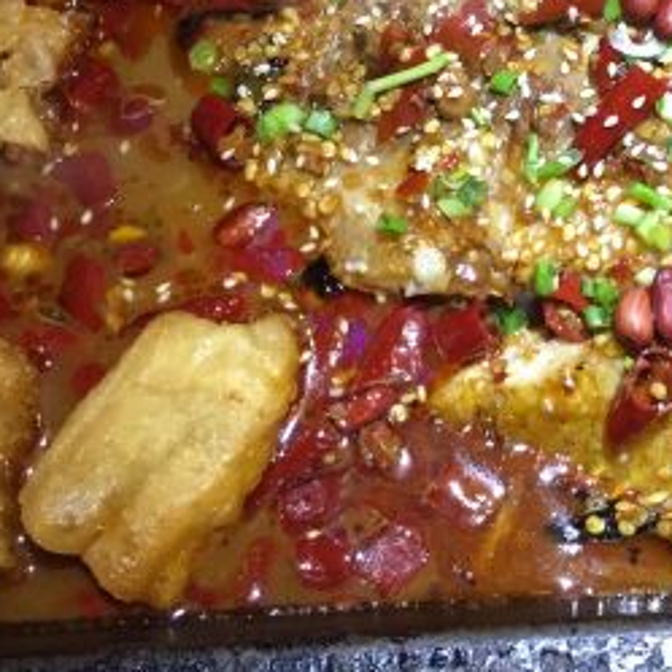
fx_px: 1581
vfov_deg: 23.3
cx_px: 704
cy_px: 50
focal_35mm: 72
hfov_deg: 22.8
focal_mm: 4.15
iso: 200
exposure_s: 1/33
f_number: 2.2
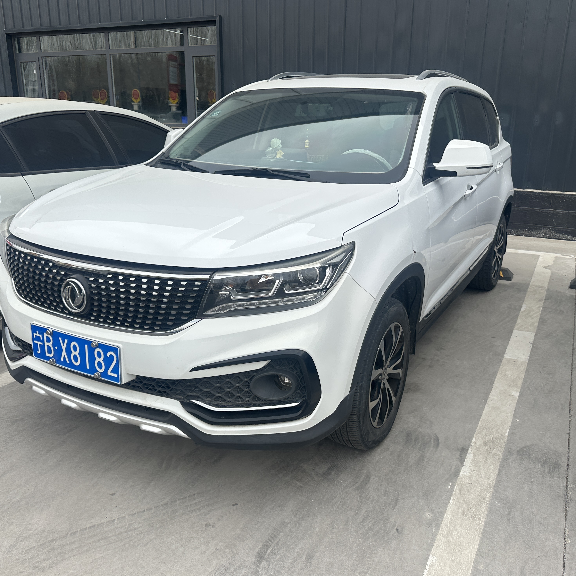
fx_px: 546
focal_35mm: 29
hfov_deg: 55.6
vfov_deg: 55.6
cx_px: 301
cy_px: 288
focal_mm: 6.86
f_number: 1.78
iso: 80
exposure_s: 1/2070
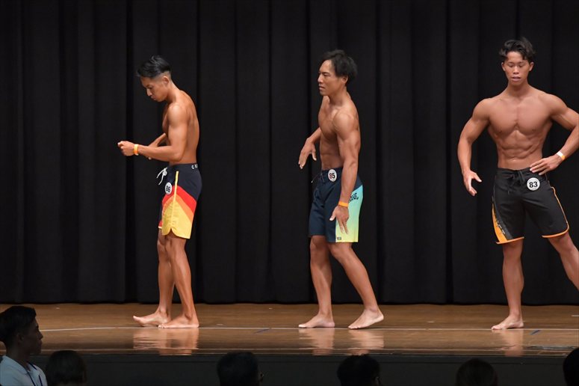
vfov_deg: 6.8
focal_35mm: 202
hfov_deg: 10.2
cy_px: 193
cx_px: 290
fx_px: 3247
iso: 6400
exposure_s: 1/400
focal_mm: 135
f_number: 5.6
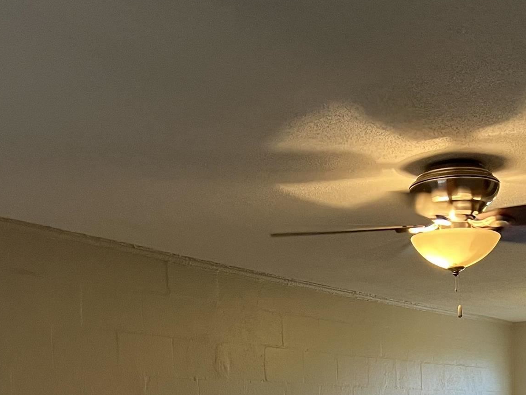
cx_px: 364
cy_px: 497
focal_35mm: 70
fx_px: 1064
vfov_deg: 19.5
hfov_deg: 27.5
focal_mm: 5.7
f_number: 1.5
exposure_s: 1/60
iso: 320
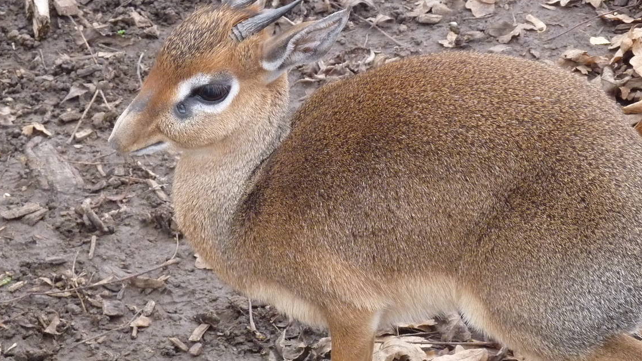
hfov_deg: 12.5
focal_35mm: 172
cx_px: 359
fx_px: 2928
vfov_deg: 7.1
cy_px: 234
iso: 400
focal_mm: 18.2
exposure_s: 1/40
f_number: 4.4
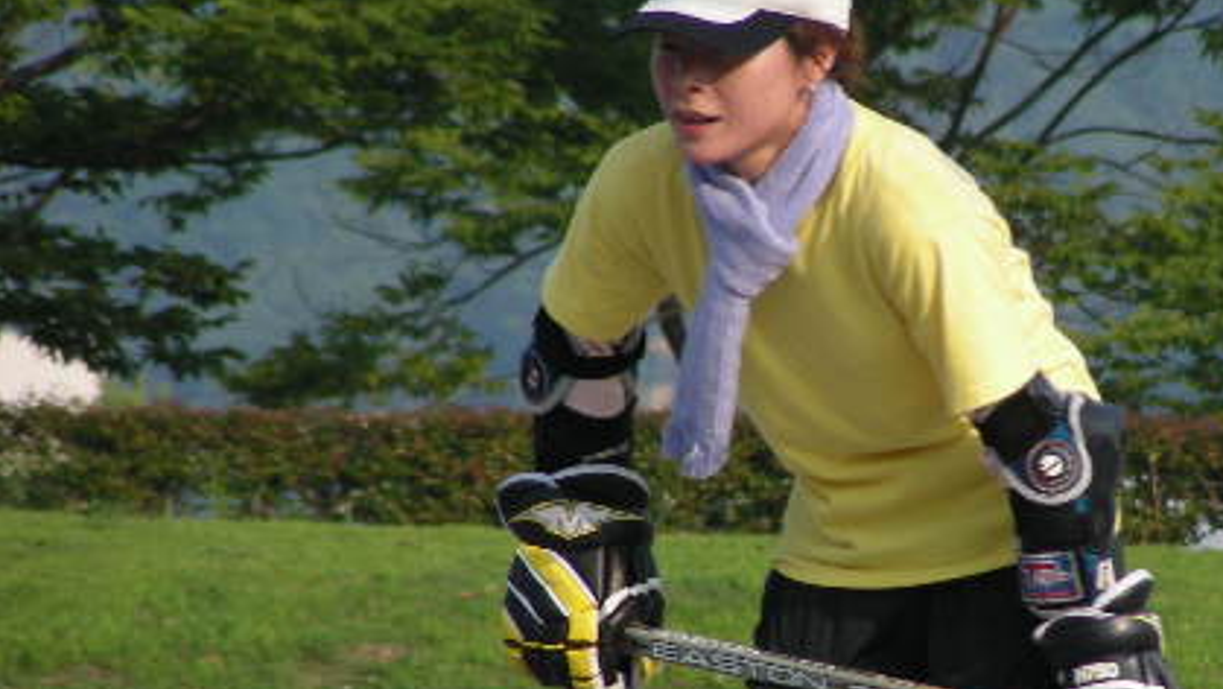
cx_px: 928
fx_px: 20502
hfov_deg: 3.4
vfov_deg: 1.9
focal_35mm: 632
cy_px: 476
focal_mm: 63.3
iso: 50
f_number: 4
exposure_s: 1/368
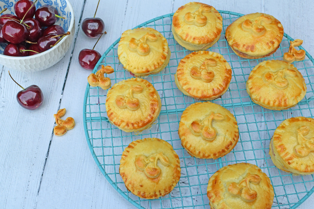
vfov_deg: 25.8
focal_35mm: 52
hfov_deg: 37.9
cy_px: 104
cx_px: 157
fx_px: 458
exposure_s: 1/200
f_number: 7.1
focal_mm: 35
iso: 400
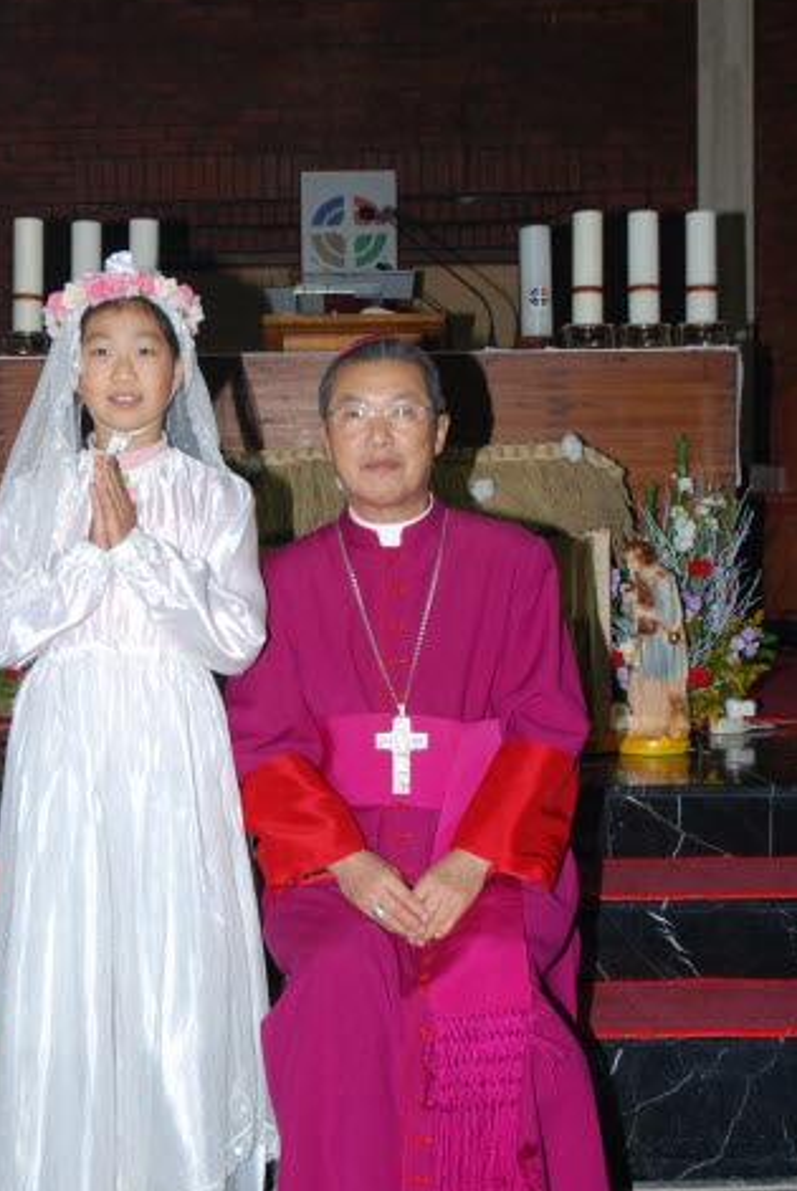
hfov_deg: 24.3
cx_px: 283
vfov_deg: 35.8
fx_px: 1847
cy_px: 604
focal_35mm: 56
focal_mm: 25
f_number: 5.6
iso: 200
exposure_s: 1/60
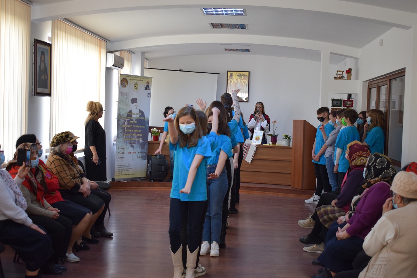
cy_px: 139
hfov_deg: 38.9
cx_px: 208
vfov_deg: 26.5
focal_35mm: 51
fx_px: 591
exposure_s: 1/60
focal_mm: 34
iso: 720
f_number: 4.5
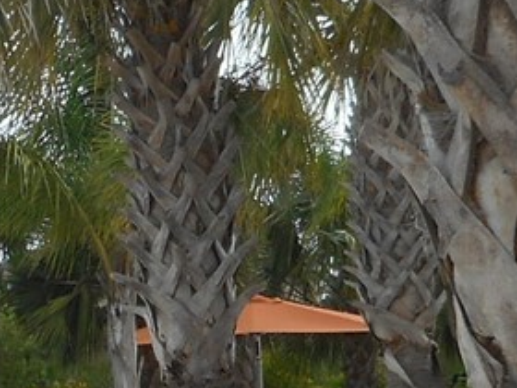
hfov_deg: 8.8
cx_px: 15
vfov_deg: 6.6
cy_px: 477
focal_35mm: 223
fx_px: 3331
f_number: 4.5
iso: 80
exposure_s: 1/250
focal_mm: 6.9
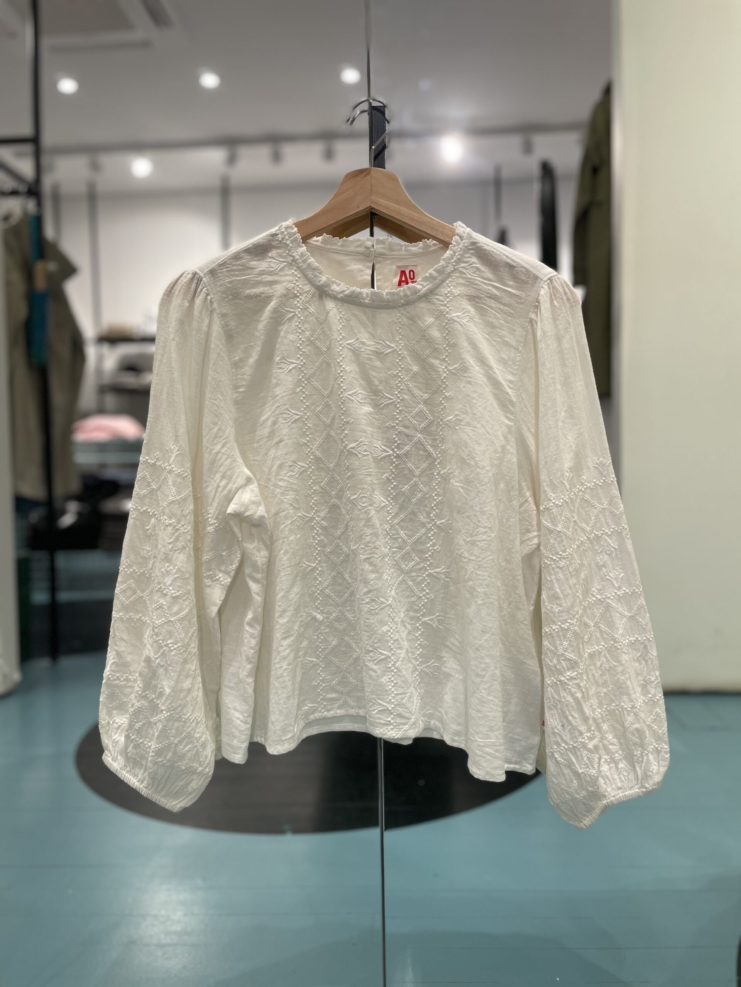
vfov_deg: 67.3
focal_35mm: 26
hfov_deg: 53.1
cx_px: 370
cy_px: 494
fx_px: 742
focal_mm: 4.2
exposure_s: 1/100
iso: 40
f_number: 1.6
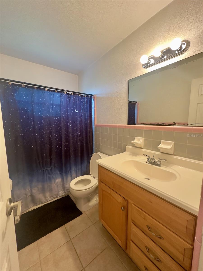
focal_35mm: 14
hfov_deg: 85.7
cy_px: 136
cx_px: 102
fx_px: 109
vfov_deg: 102.1
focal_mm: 2.22
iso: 200
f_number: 2.2
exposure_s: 1/60
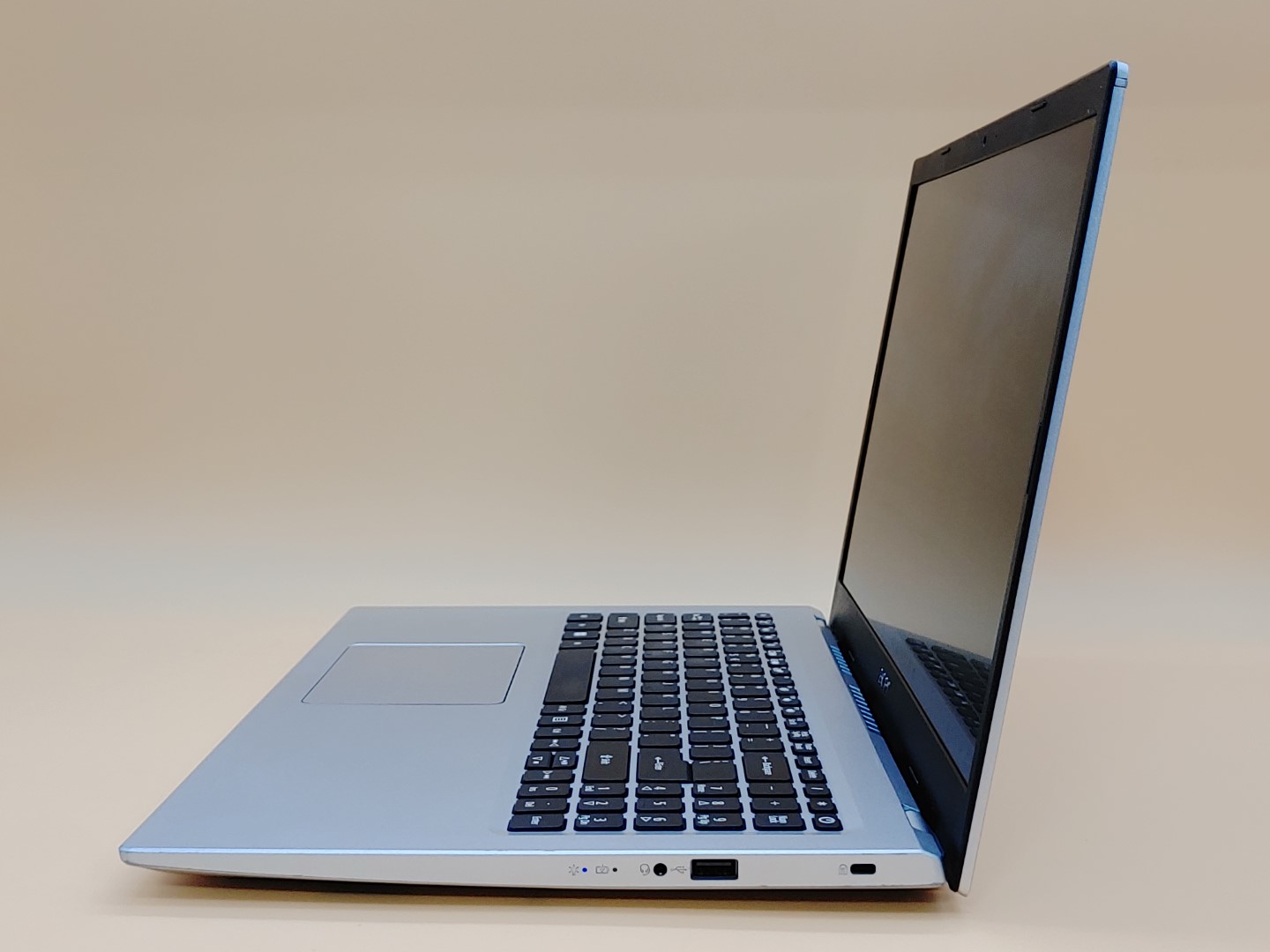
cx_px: 635
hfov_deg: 42.9
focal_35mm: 44
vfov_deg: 32.9
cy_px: 476
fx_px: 1614
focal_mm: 4.36
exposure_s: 1/87
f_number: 1.8
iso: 50
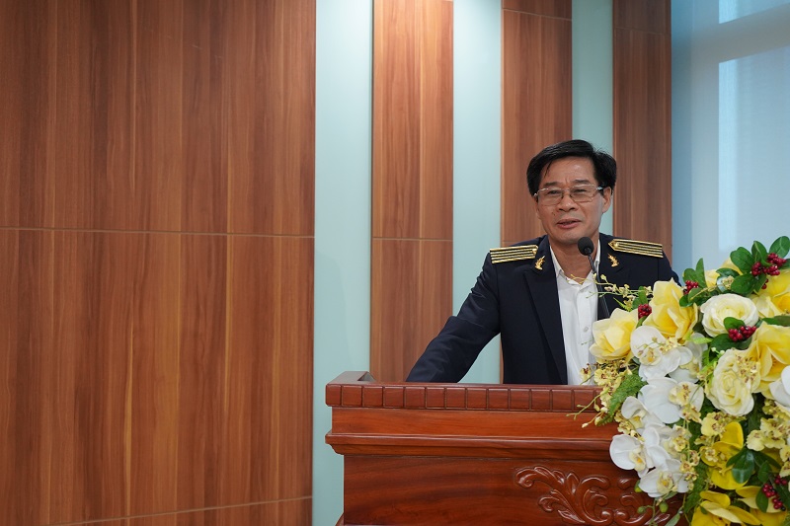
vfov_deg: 32.6
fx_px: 899
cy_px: 263
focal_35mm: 41
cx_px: 395
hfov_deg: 47.4
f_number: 4.5
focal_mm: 41
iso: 2500
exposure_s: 1/160
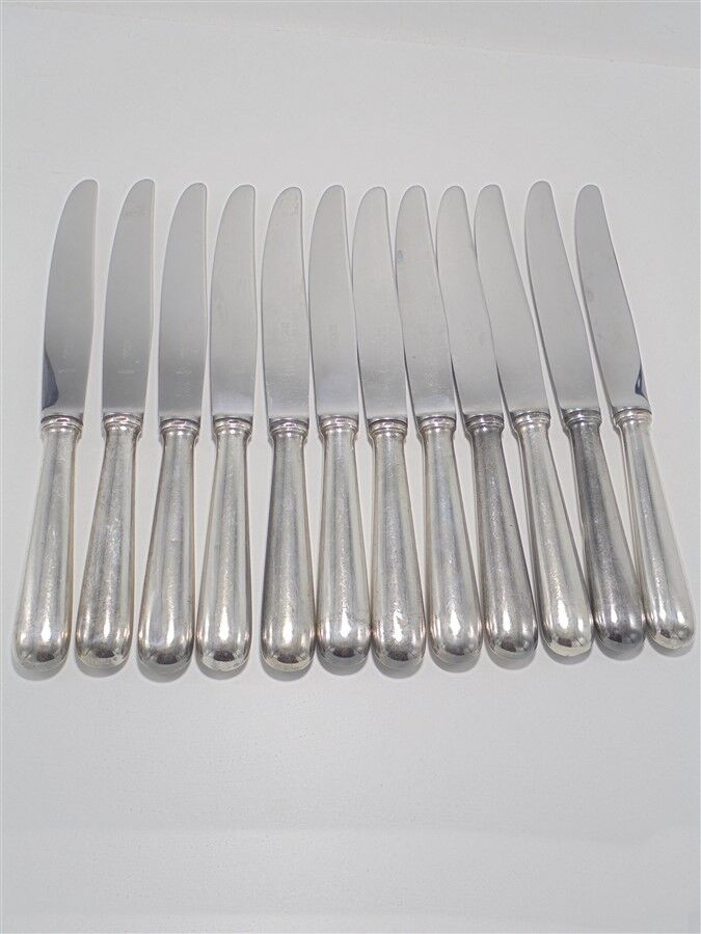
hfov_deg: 37.7
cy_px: 467
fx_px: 1026
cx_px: 350
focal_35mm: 38
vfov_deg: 49.0
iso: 100
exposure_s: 1/40
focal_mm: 6.9
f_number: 4.2
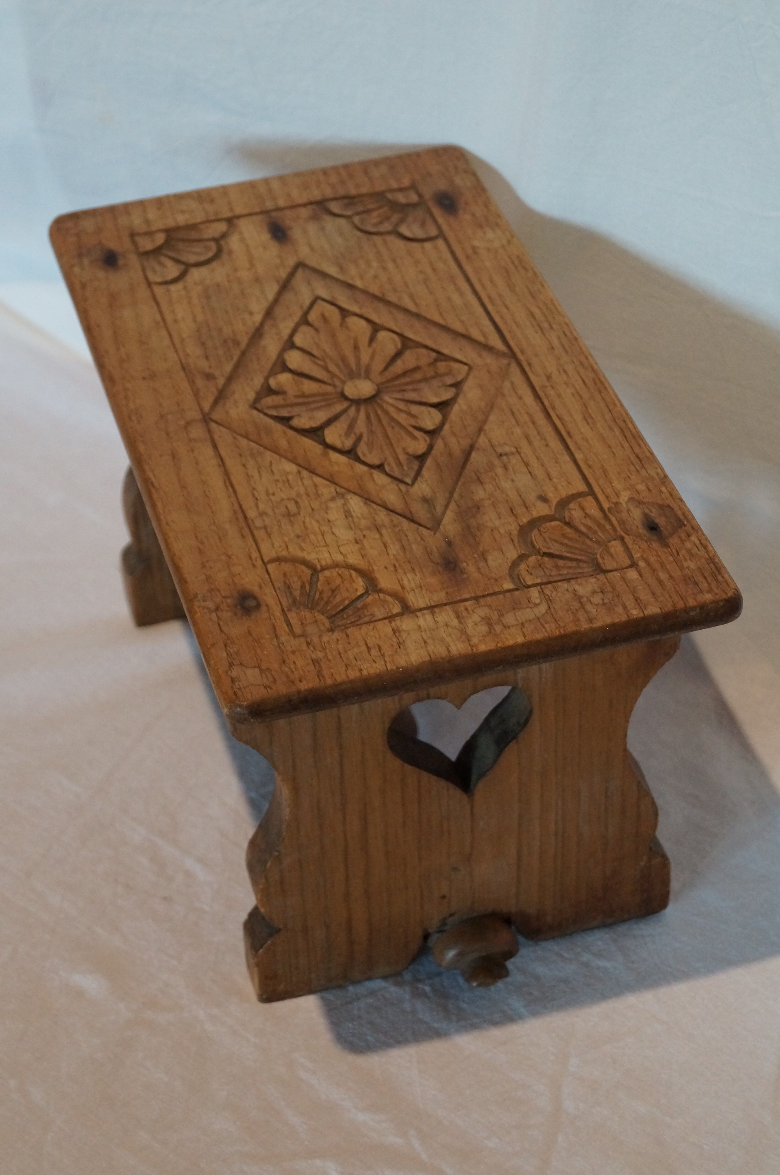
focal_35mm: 82
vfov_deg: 24.8
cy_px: 588
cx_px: 390
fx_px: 2671
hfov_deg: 16.6
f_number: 5.6
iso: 2000
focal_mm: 55
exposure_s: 1/100
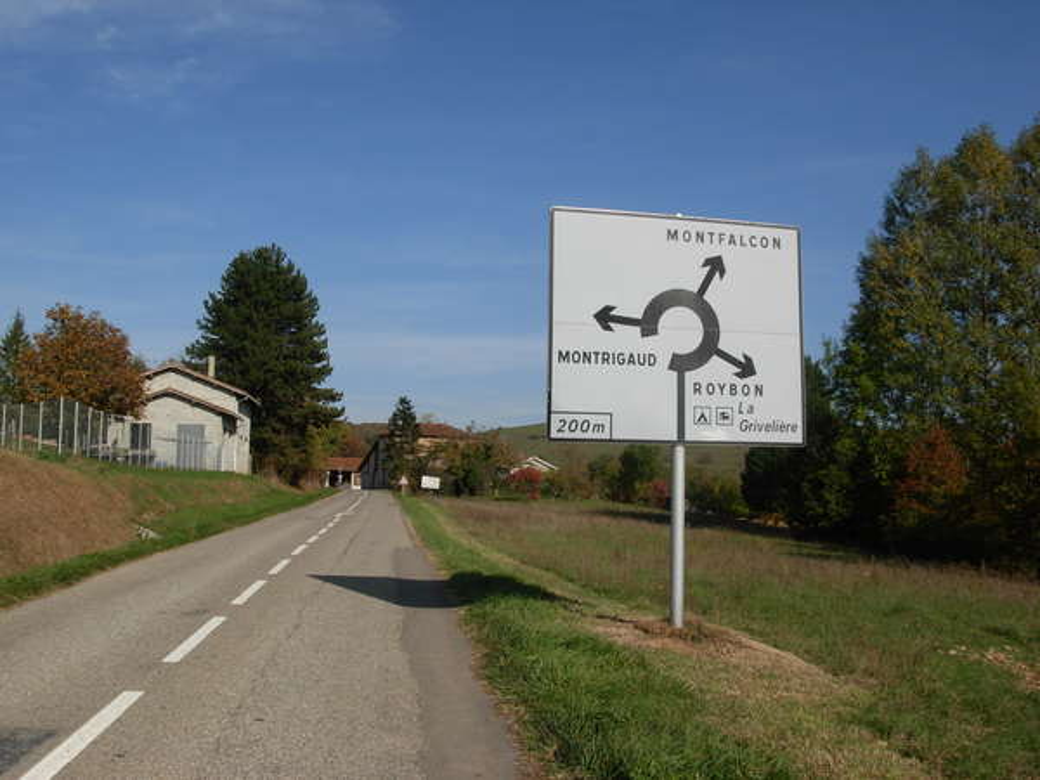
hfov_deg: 49.0
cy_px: 390
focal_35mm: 38
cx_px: 520
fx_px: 1142
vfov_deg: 37.7
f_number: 4.9
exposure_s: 1/912
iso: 79
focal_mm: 6.3
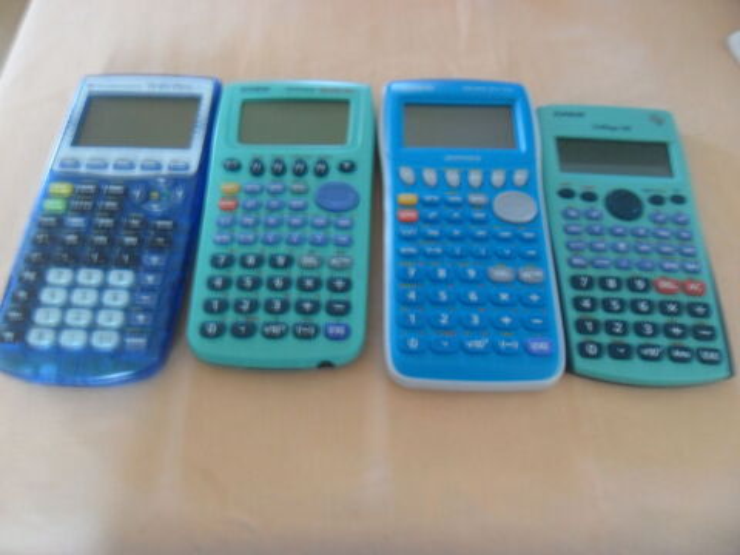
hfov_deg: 65.3
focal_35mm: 27
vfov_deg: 51.4
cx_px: 370
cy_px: 278
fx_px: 577
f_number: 3.5
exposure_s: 1/4
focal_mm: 4.9
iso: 200
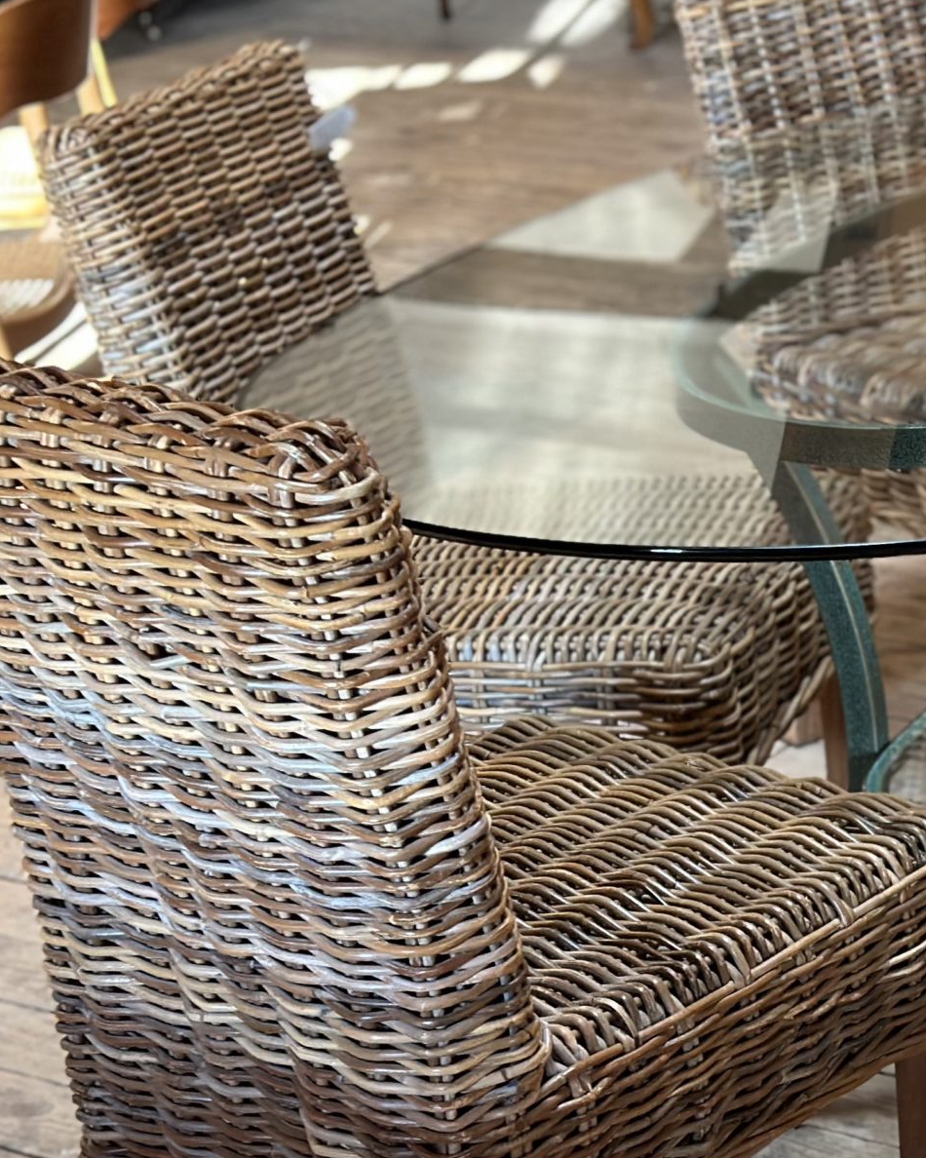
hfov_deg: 14.7
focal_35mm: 101
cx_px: 1149
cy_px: 548
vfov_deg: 19.0
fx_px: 3461
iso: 250
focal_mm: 6.86
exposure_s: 1/50
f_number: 1.78
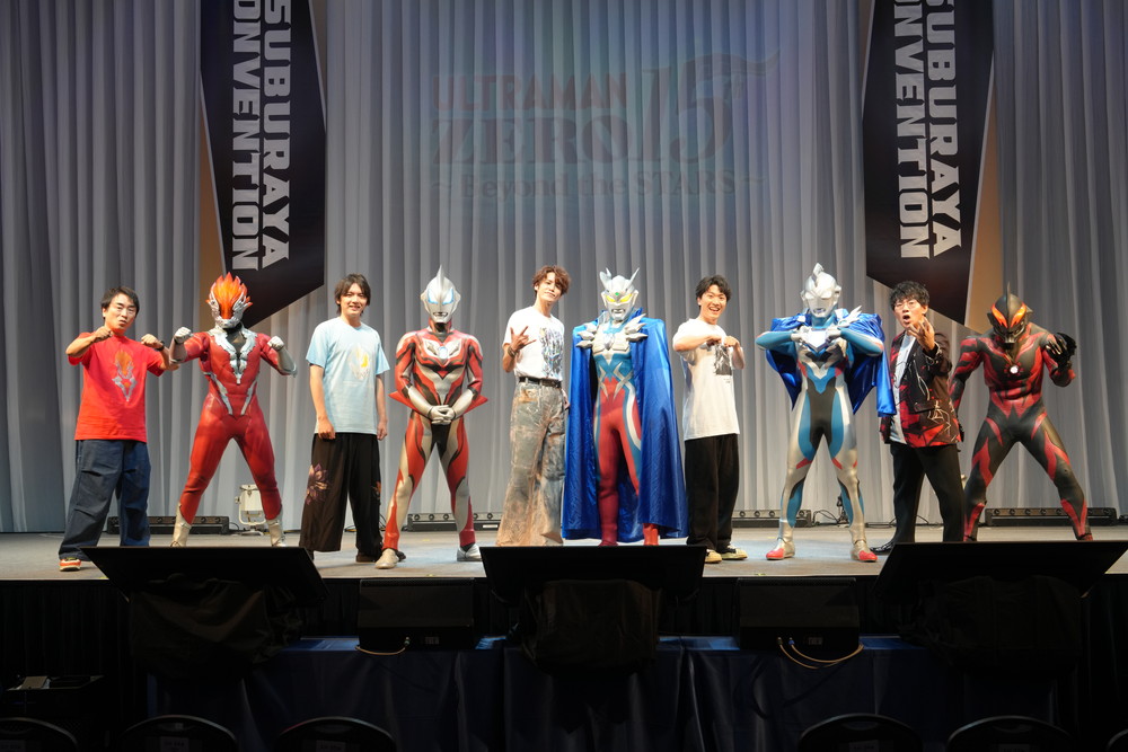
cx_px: 564
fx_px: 1128
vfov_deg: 36.9
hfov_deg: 53.1
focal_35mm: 36
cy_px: 376
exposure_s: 1/60
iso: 640
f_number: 8
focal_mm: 36
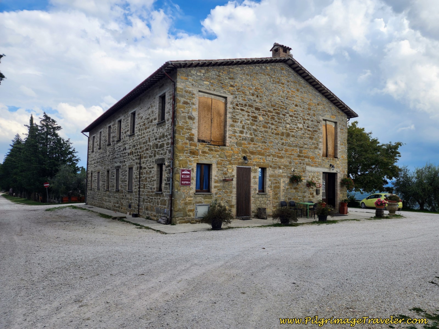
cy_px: 164
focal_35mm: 23
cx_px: 220
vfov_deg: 58.9
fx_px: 292
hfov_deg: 73.9
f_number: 1.8
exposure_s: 1/648
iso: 12
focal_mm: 6.4
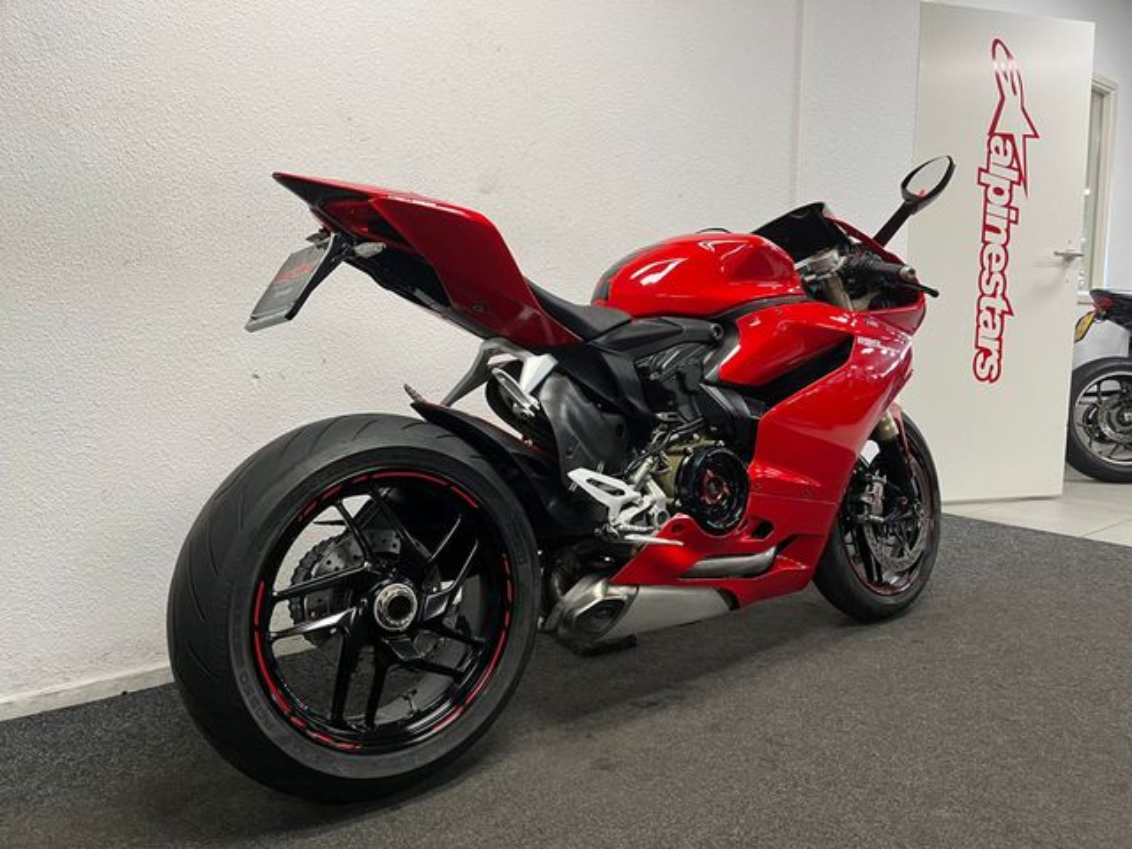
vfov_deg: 53.1
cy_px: 424
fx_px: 850
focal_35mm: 26
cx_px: 566
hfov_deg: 67.3
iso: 80
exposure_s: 1/50
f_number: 1.6
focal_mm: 5.1
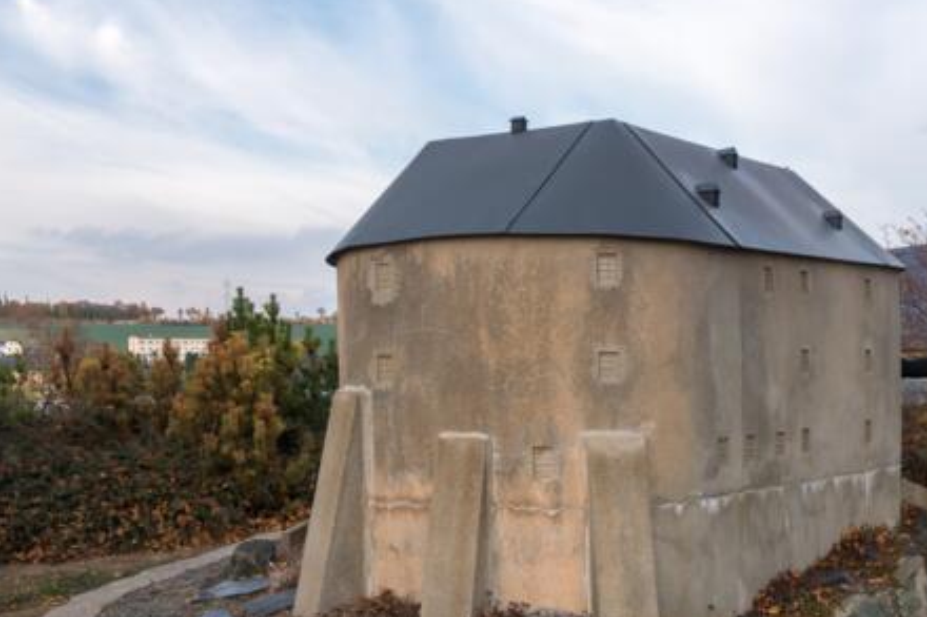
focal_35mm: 45
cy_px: 417
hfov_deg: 43.1
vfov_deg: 29.6
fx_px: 1158
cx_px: 611
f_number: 10
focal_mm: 20
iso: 100
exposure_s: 1/20
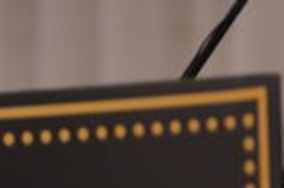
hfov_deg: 1.4
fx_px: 11382
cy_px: -115
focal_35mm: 1446
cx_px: 534
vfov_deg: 0.9
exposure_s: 1/100
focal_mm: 200
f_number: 2.8
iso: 2000
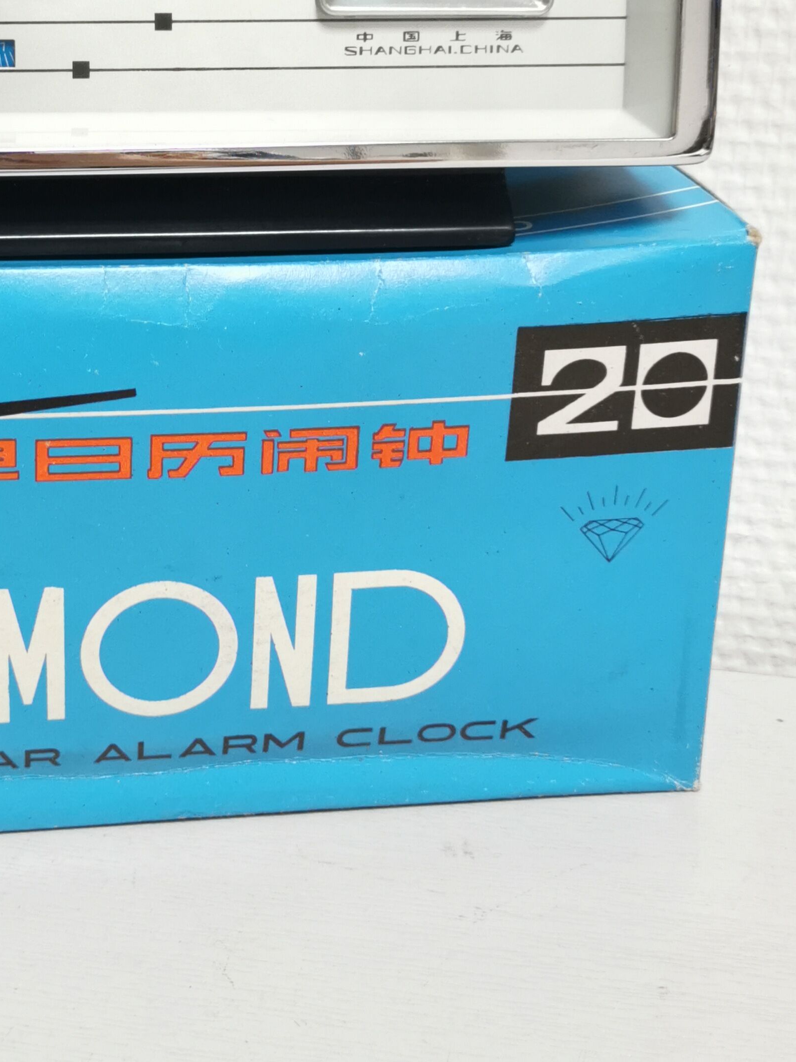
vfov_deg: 31.6
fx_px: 1840
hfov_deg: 24.0
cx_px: 154
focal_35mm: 60
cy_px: 256
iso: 200
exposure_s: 1/50
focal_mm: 5.58
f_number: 1.8
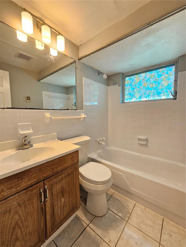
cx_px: 93
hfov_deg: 89.9
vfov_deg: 106.2
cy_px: 124
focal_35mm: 13
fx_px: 93
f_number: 2.2
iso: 125
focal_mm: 2.2
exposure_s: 1/60
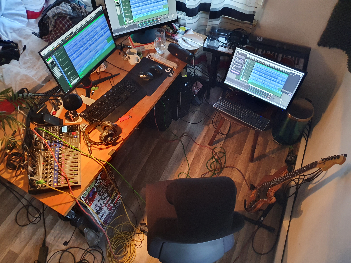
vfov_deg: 53.1
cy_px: 132
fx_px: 264
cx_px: 176
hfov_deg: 67.3
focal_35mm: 26
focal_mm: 4.32
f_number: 1.5
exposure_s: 1/50
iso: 400
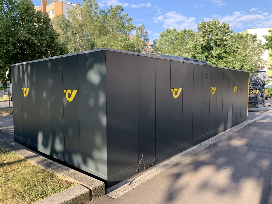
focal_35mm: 26
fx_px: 204
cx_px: 136
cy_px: 102
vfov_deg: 53.1
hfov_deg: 67.3
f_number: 1.8
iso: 25
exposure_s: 1/321
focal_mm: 4.25
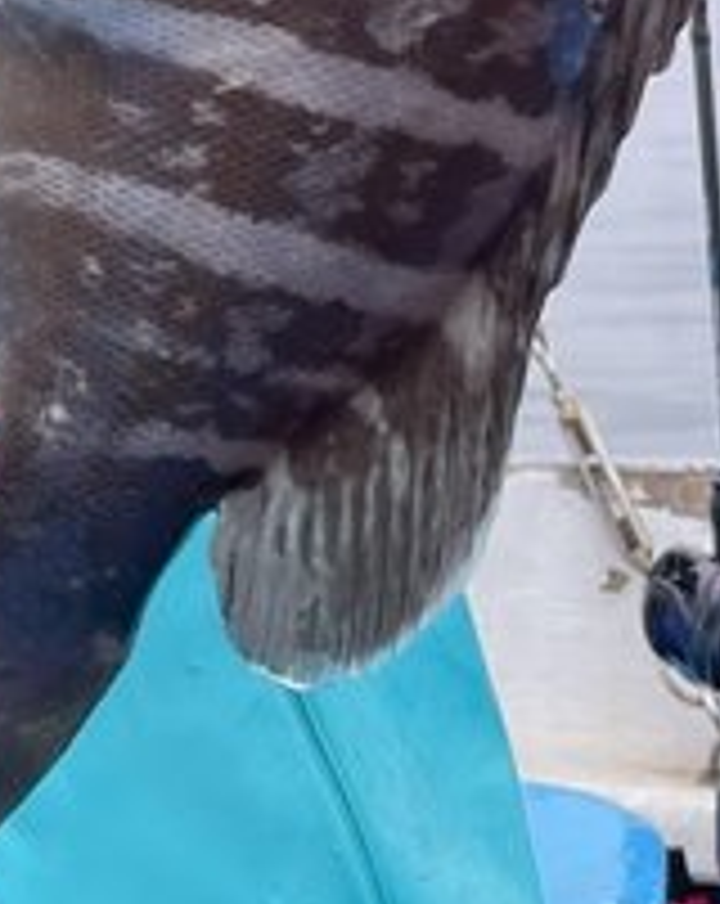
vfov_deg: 17.3
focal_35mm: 108
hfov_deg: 13.3
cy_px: -76
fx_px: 2886
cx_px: -428
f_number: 1.6
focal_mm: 4.2
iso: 32
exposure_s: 1/254
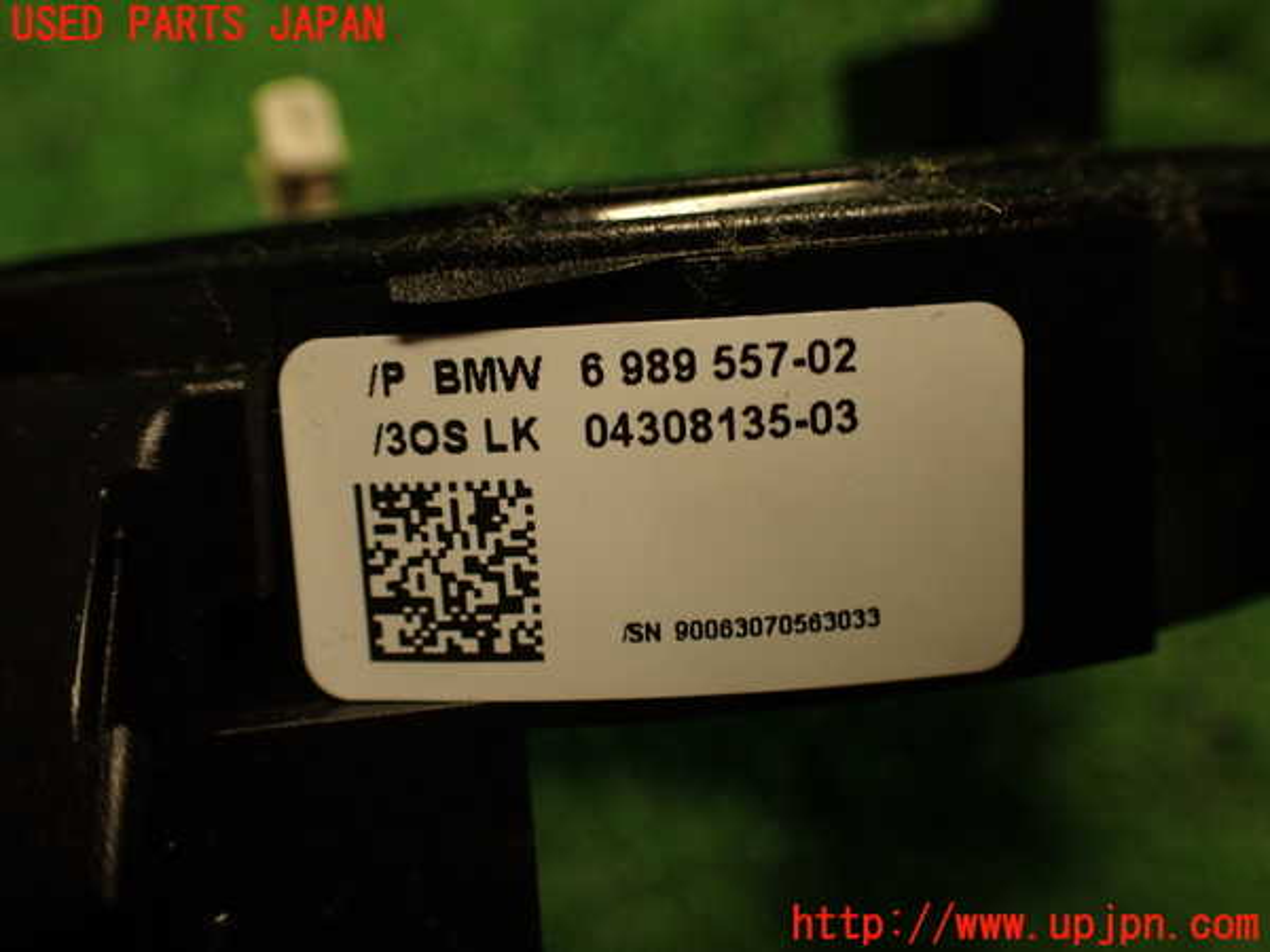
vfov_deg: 44.2
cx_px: 635
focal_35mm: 32
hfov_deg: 56.8
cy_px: 476
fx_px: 1174
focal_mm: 5.79
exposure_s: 1/30
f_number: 2.4
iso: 200
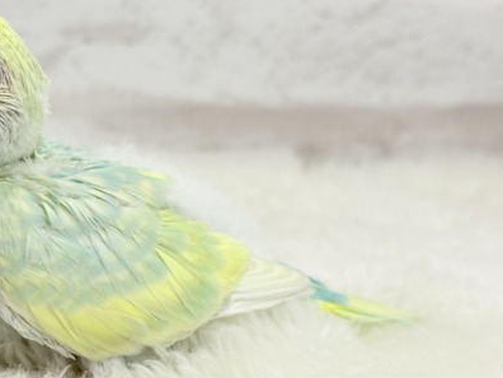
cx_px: 135
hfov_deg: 23.1
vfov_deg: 17.6
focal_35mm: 84
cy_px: 196
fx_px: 1221
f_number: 1.6
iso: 32
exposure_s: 1/50
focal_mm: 5.96
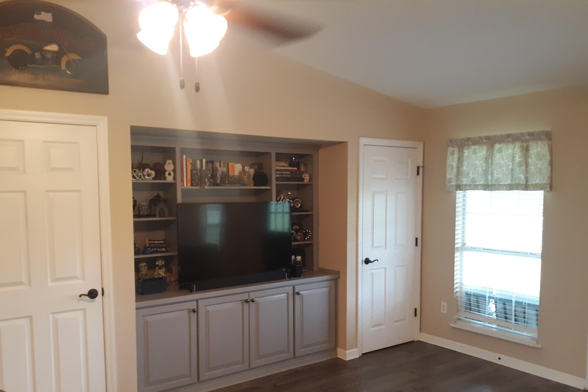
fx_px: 490
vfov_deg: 43.5
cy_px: 224
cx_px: 298
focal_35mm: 30
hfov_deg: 61.9
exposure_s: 1/24
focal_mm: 3.7
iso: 320
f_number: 1.7
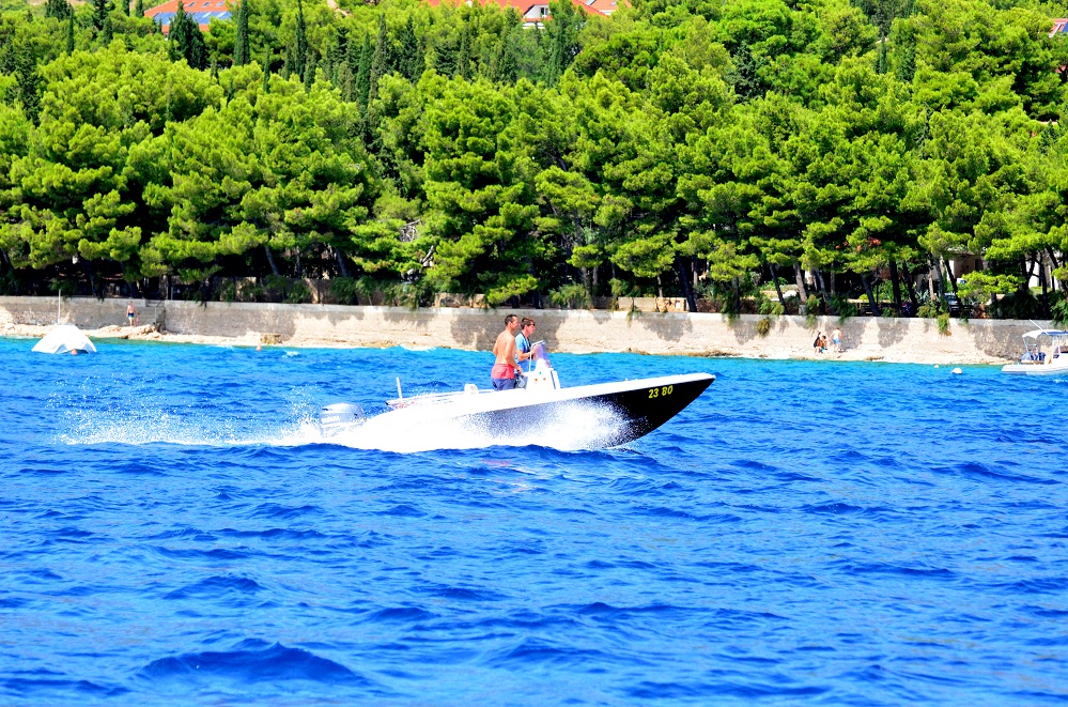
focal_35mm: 174
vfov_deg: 7.8
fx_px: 5150
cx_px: 534
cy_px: 354
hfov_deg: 11.8
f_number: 4.8
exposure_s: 1/8000
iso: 2500
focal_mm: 116
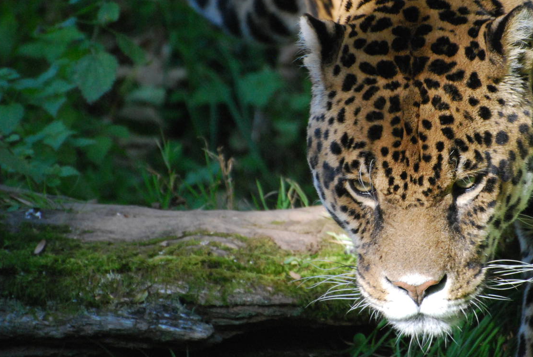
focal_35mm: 644
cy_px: 149
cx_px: 368
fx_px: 9545
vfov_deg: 2.1
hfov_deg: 3.2
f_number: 5.6
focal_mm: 300
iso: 1400
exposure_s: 1/500
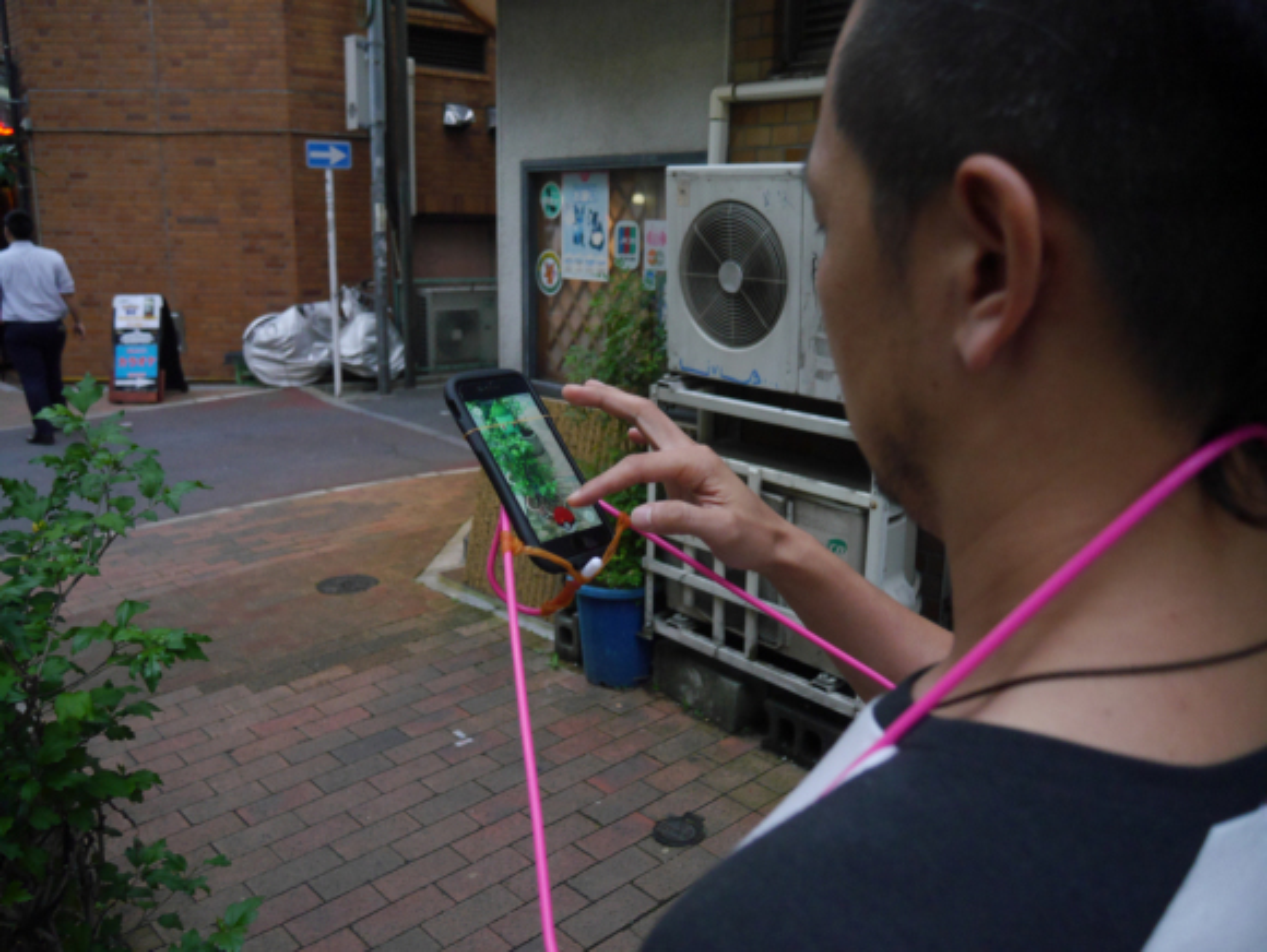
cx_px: 634
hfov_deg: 63.4
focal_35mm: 28
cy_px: 476
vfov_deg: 49.8
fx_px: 1026
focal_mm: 14
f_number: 3.5
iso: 1000
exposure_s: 1/60
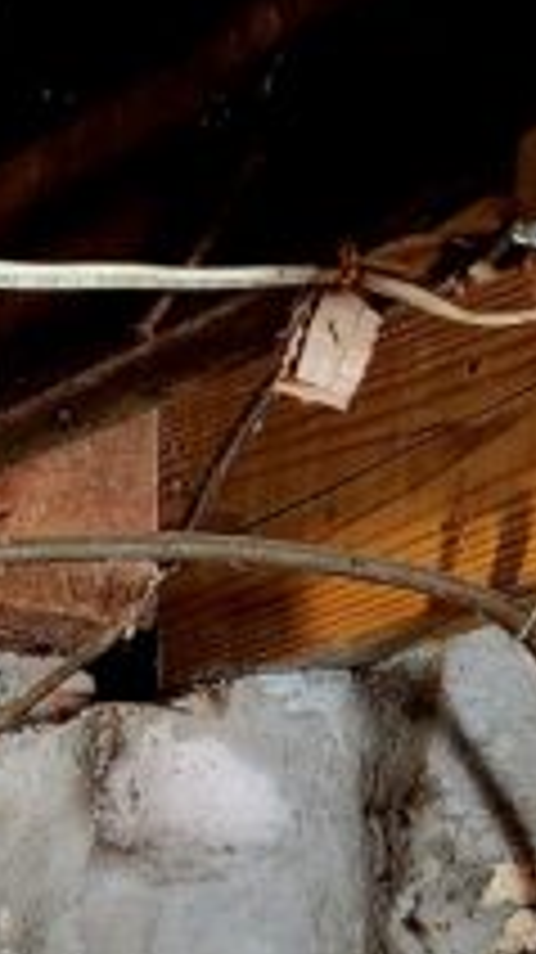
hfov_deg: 9.3
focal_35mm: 121
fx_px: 3062
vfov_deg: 15.1
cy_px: 1782
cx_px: -599
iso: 800
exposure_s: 1/60.2
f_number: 1.8
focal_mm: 5.4
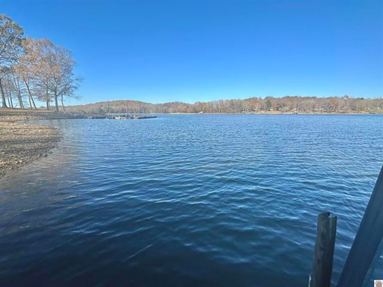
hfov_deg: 102.1
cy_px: 144
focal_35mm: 14
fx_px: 155
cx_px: 192
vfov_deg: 85.7
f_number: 2.2
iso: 50
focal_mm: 2.22
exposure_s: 1/1208
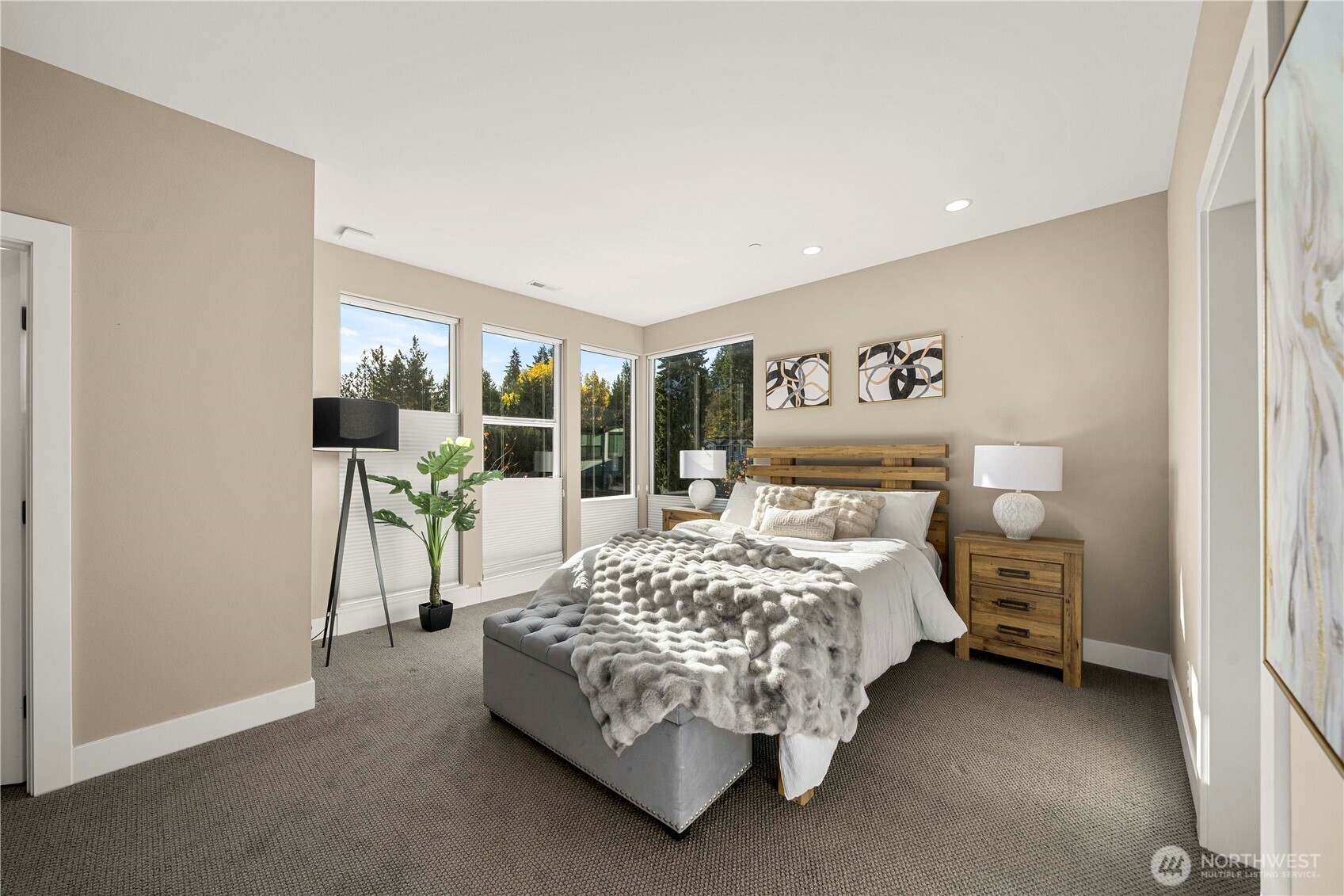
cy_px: 448
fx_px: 448
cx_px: 672
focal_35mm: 12
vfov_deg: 90.0
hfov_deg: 112.6
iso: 200
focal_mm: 12
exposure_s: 1/30
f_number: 6.7
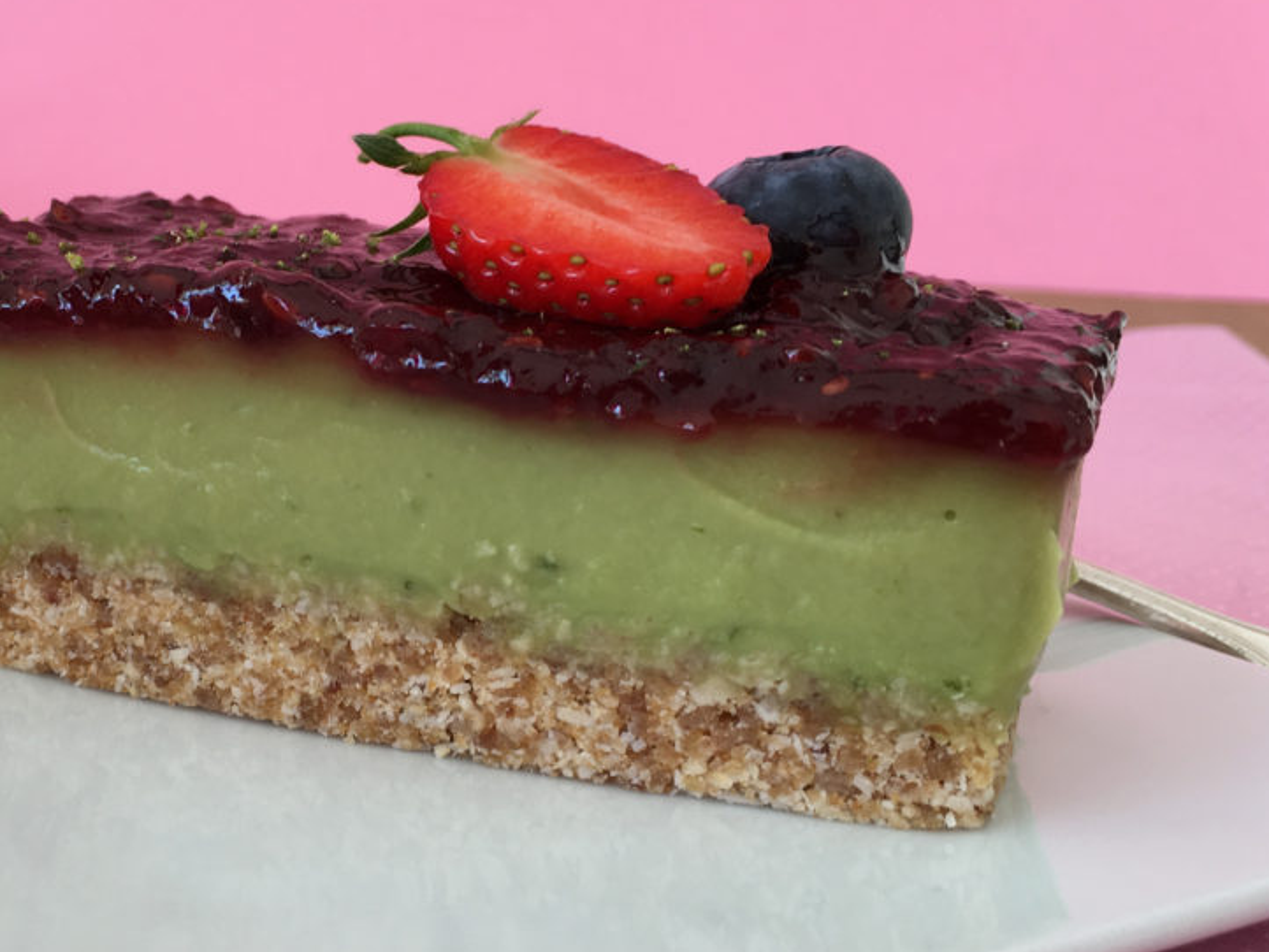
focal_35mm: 47
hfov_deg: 39.4
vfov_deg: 30.8
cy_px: 564
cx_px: 325
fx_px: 1724
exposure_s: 1/50
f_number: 2.2
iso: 25
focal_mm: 4.15
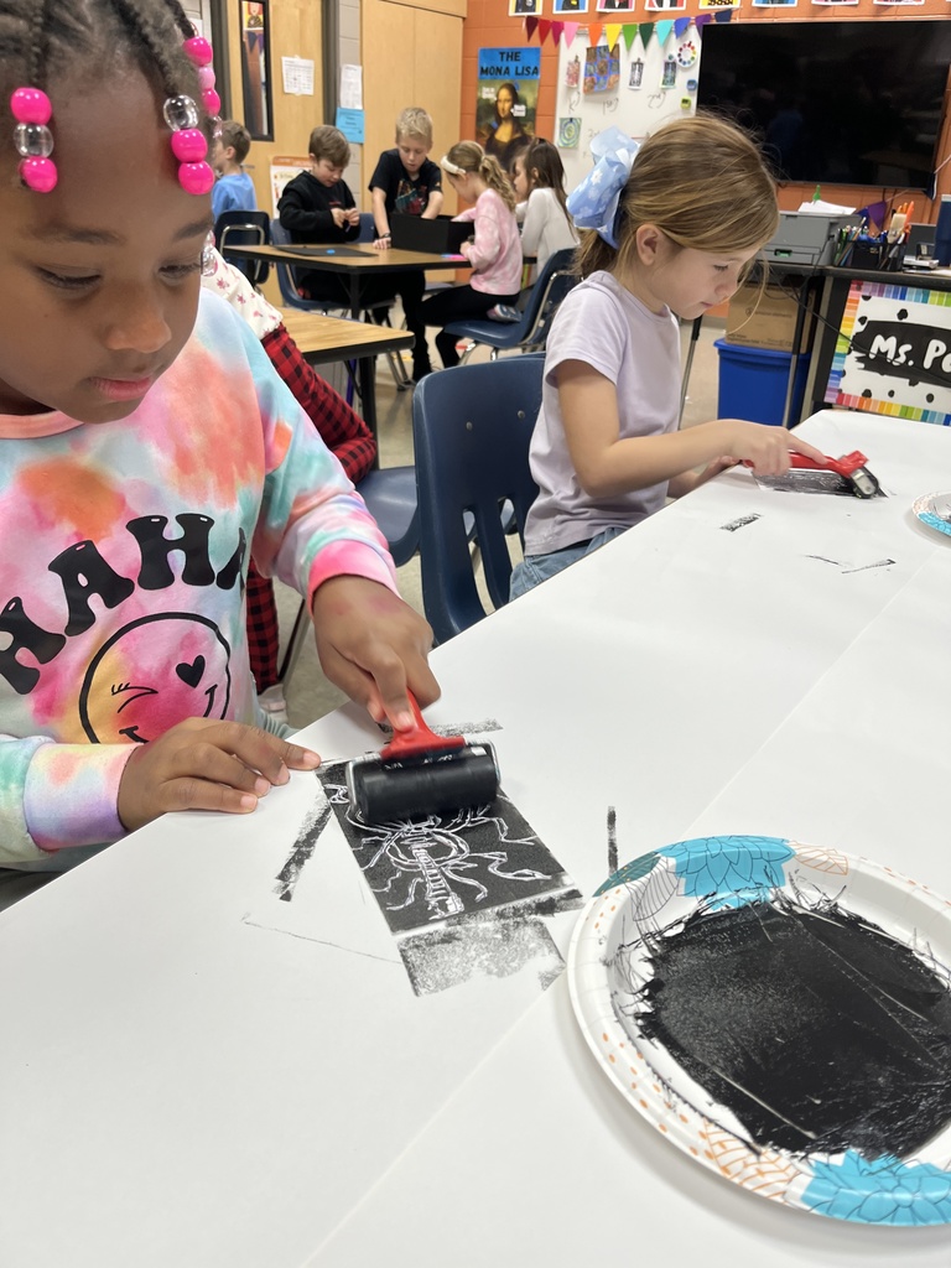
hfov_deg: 53.1
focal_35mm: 26
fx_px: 952
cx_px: 476
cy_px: 634
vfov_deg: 67.3
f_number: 1.6
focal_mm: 5.1
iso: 64
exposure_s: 1/62
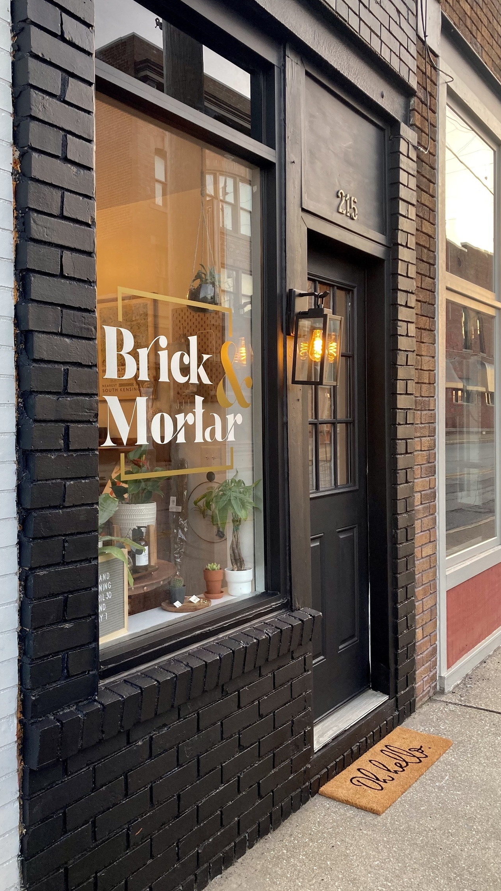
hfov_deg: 37.6
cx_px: 193
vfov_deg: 62.6
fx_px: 732
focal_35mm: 31
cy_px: 440
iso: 50
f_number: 1.8
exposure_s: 1/60
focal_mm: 3.99
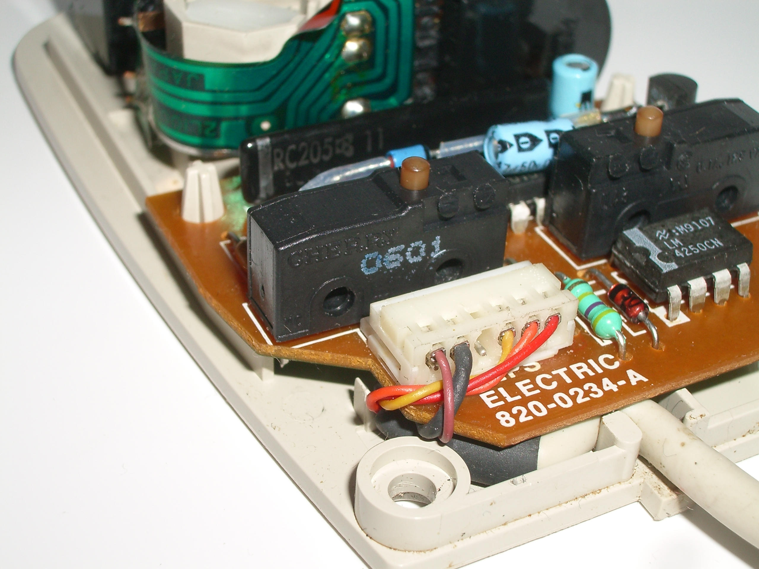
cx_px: 380
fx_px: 1359
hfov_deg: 31.2
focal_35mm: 62
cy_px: 284
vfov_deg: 23.7
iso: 80
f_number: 5.6
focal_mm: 10.2
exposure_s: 1/60
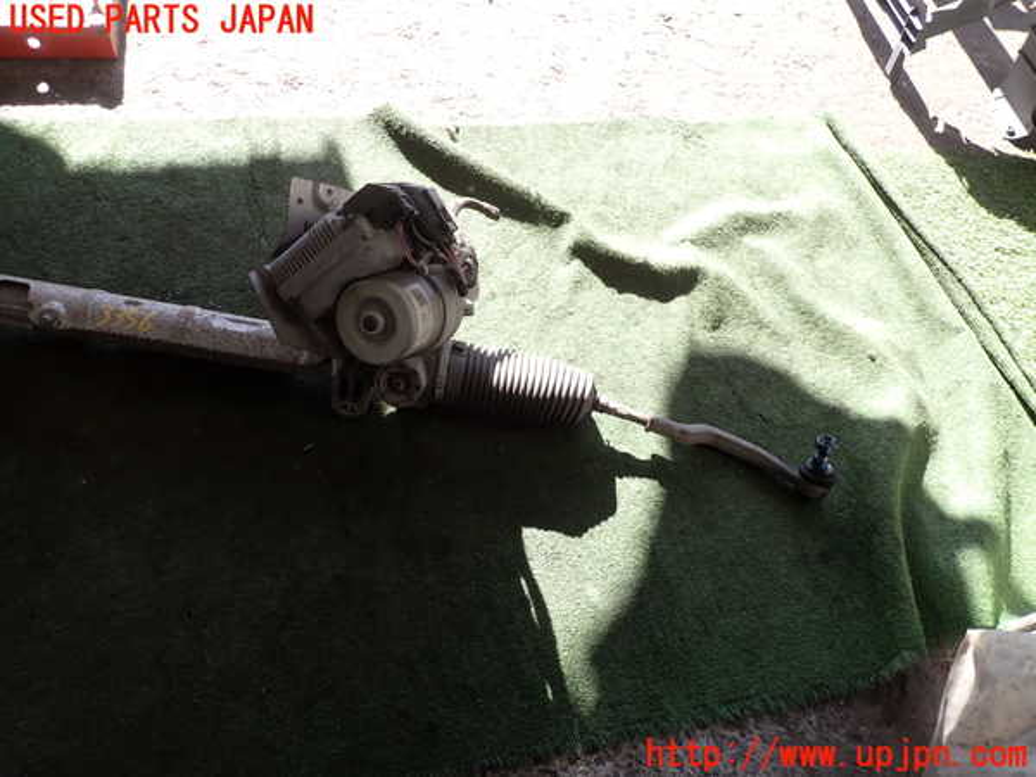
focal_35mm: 25
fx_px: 748
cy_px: 388
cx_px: 518
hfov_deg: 69.4
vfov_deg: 54.9
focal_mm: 4.5
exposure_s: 1/160
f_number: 2.8
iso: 100
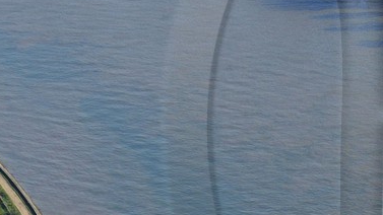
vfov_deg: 3.2
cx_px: 580
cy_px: 129
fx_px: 3839
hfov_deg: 5.7
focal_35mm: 378
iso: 400
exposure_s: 1/800
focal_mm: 85
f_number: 7.1
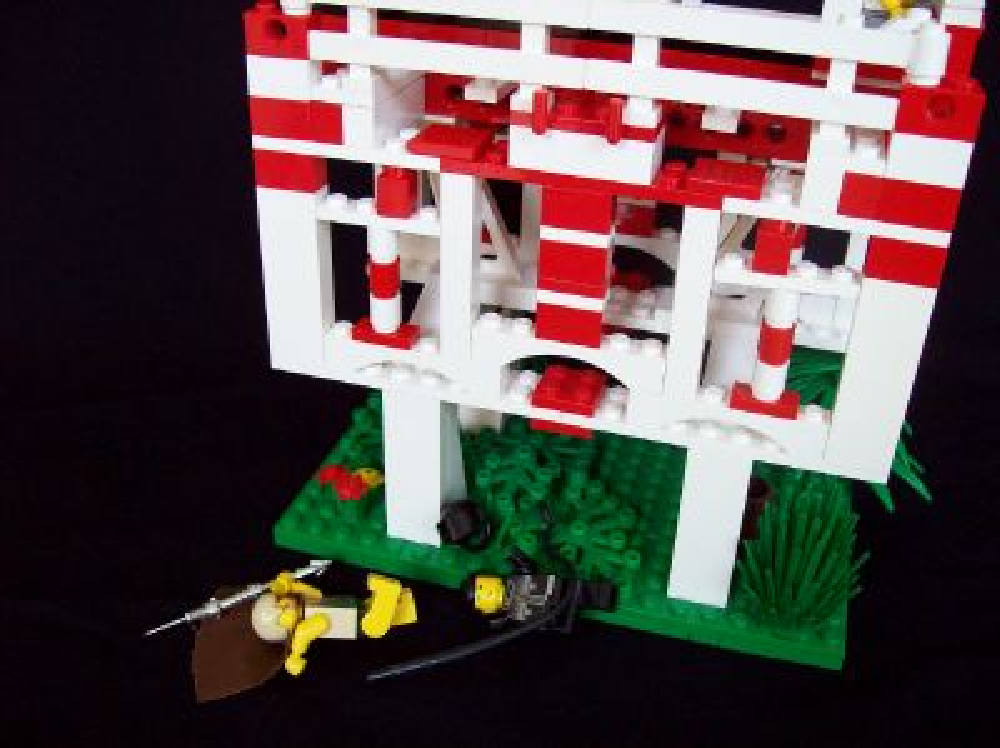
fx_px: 1039
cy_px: 374
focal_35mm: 36
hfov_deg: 51.4
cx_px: 500
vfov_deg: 39.6
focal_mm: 6
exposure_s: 1/32
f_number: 2.7
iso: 112
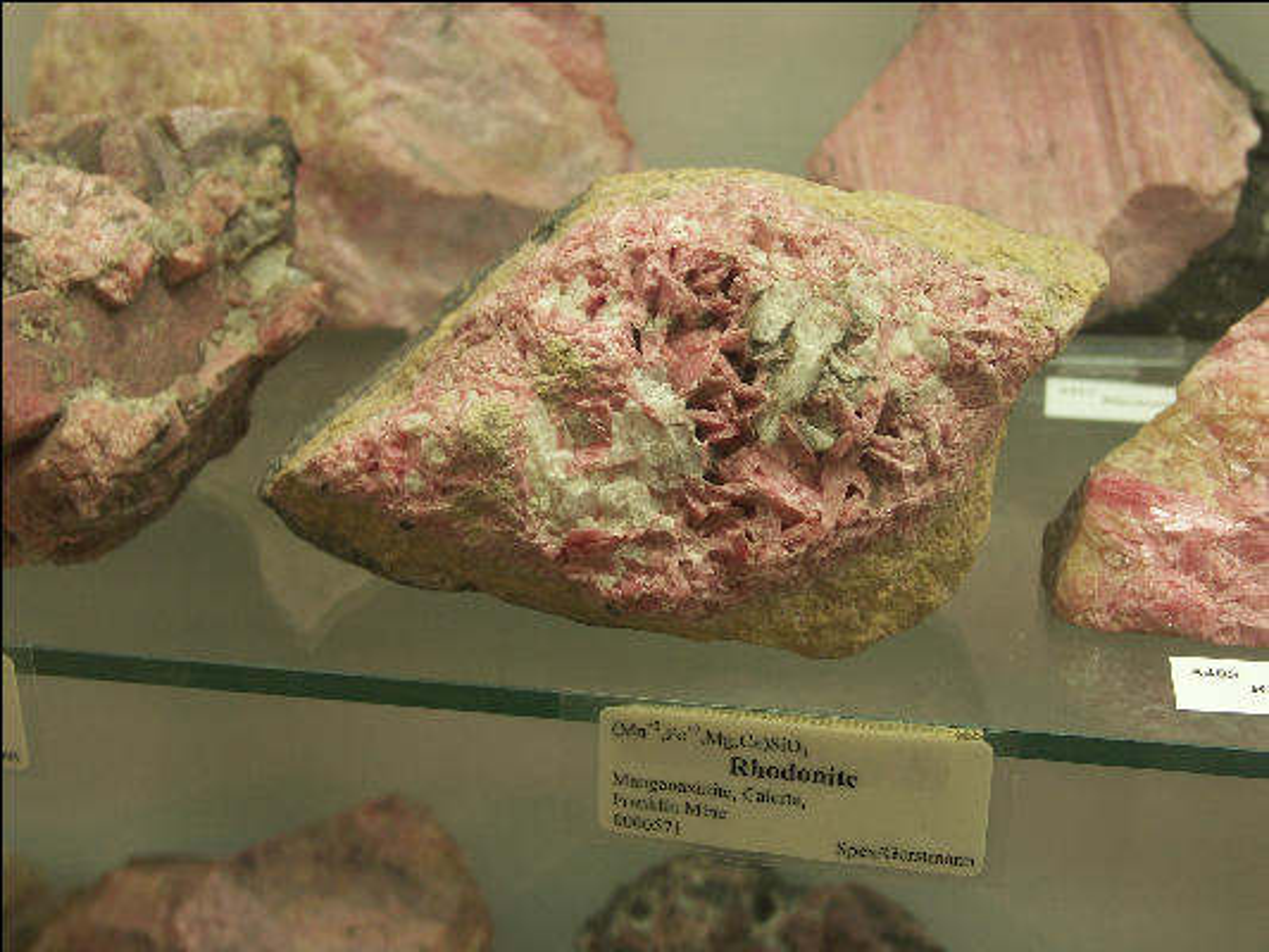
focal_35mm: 62
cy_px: 476
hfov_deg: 31.2
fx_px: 2273
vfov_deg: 23.7
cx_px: 634
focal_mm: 15.39
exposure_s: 1/30
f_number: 3.2
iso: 100
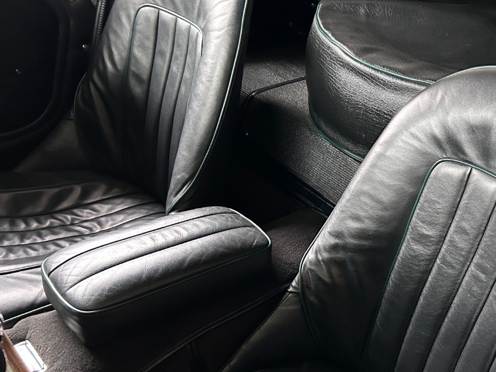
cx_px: 399
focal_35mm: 43
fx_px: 616
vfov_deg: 33.5
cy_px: 220
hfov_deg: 41.9
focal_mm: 5.7
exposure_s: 1/60
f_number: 1.5
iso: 500
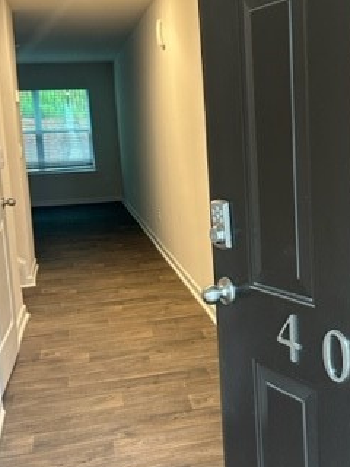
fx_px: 647
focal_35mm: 48
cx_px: 242
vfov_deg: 39.7
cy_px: 228
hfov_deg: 30.0
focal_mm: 6.86
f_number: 1.78
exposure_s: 1/60
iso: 400
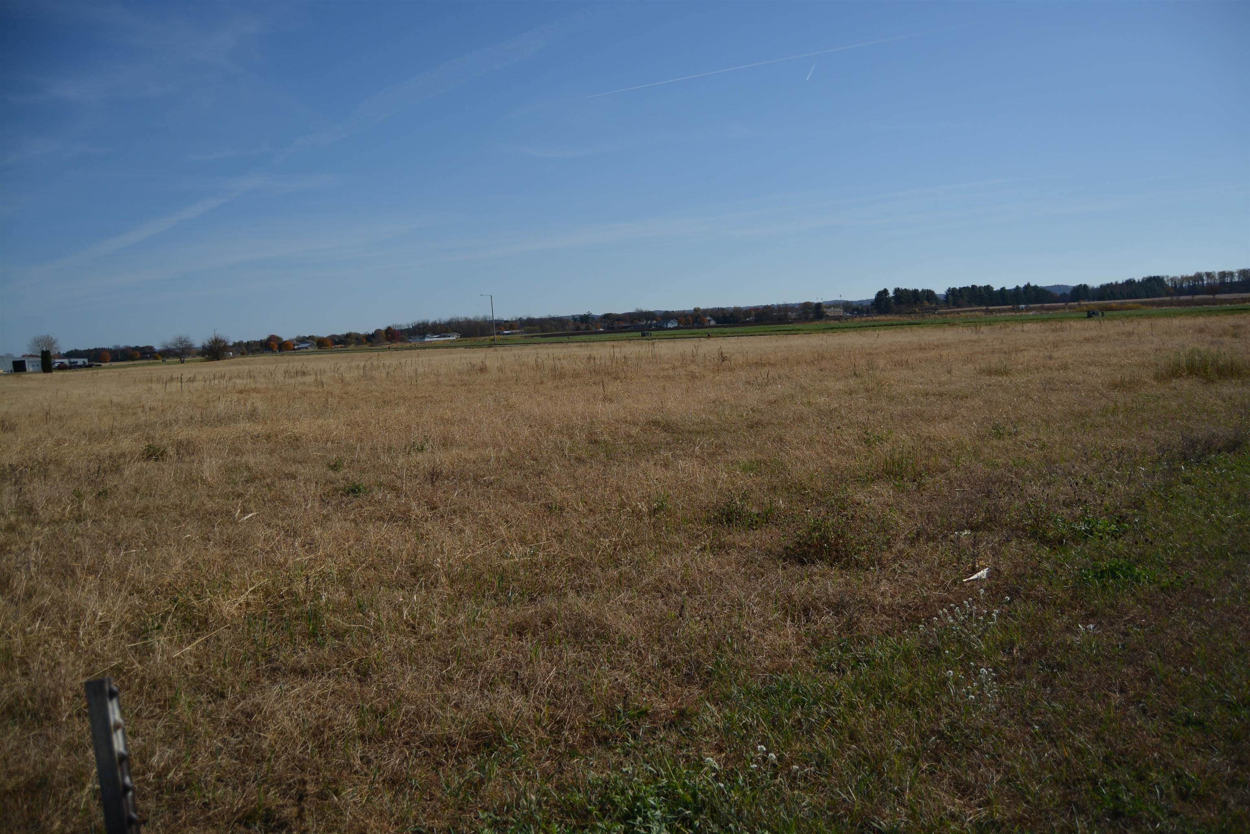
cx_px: 625
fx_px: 938
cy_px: 417
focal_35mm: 27
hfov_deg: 67.4
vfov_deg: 47.9
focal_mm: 18
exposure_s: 1/4000
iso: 100
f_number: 3.5
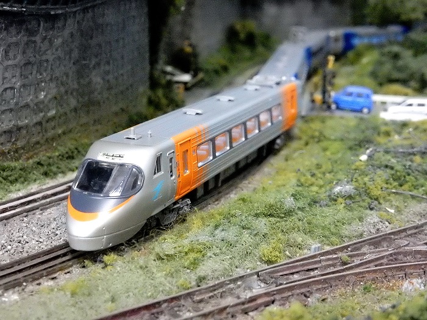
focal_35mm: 60
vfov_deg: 24.4
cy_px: 160
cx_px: 214
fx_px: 740
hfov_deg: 32.2
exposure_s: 1/50
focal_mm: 10.7
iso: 3200
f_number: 4.5
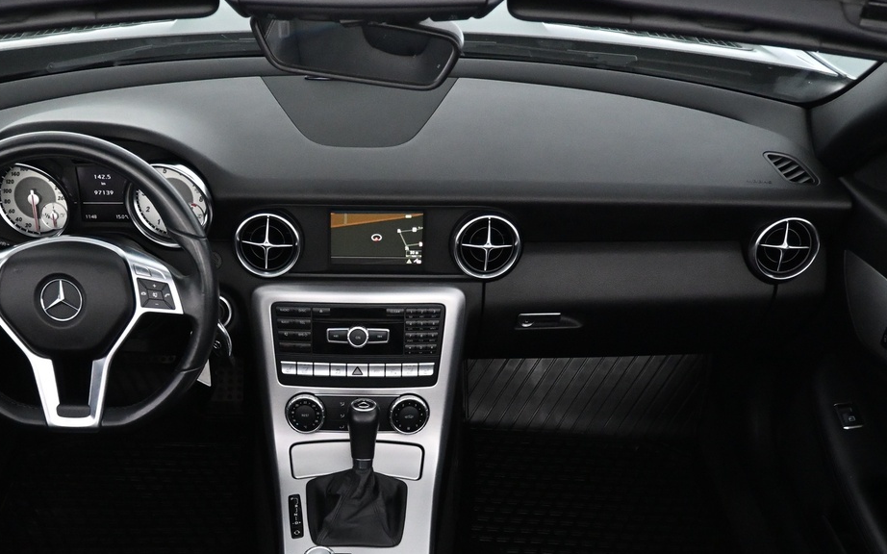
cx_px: 349
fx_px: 1039
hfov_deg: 45.9
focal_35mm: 43
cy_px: 492
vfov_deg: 28.7
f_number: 3.5
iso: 3200
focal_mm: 16
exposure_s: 1/80
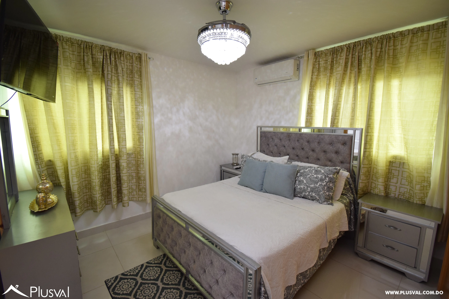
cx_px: 224
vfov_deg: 77.3
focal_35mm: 15
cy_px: 150
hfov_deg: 100.4
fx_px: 187
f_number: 5
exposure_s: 1/60
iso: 800
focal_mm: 10
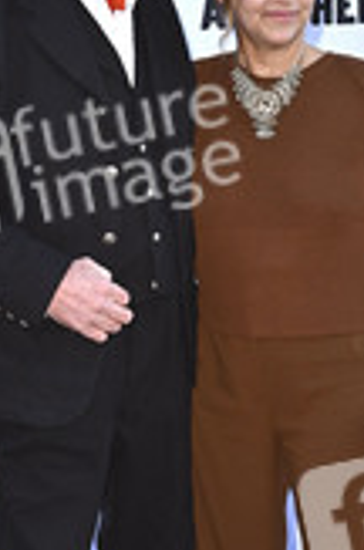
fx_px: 1645
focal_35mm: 108
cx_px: 165
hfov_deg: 12.6
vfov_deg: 18.9
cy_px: 334
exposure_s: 1/320
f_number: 5
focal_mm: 44
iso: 800
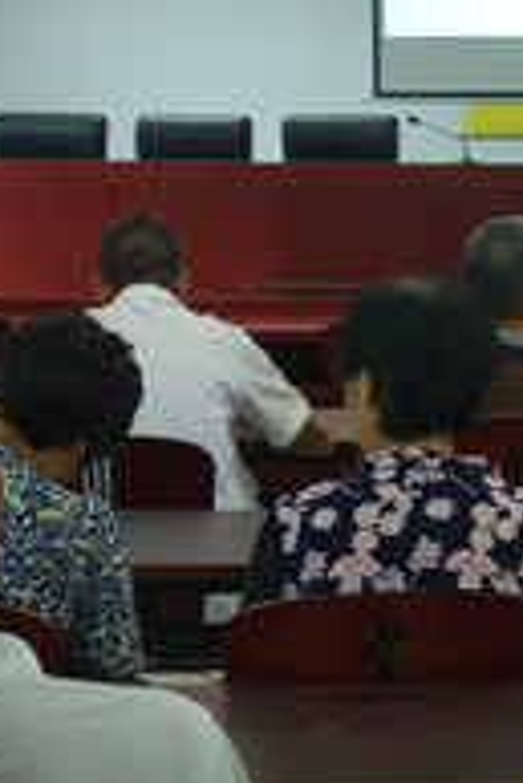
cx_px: 726
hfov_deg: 12.4
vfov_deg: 19.3
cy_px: 408
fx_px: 2306
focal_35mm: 106
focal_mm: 15.28
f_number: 2.8
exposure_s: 1/50
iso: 250
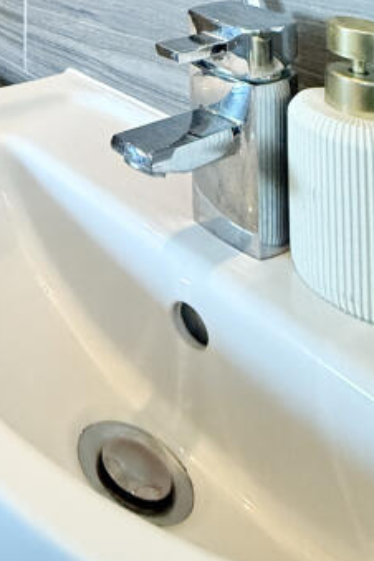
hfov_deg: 23.5
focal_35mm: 44
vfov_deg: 31.1
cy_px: -215
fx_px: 686
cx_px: -205
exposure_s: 1/50
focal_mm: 2.22
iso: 800
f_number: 2.2
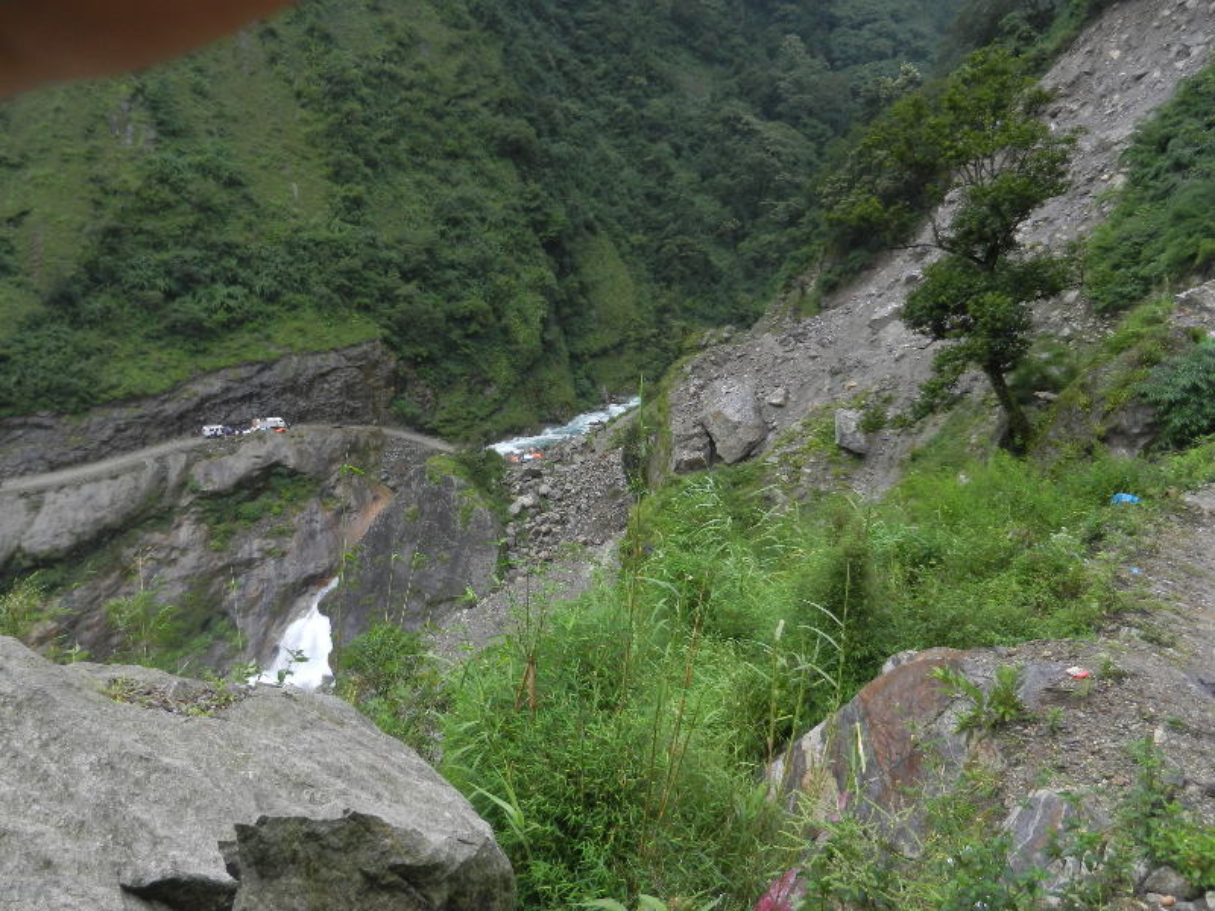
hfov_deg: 69.4
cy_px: 456
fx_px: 877
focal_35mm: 25
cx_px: 608
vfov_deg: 54.9
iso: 160
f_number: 3.5
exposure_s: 1/200
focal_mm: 4.5
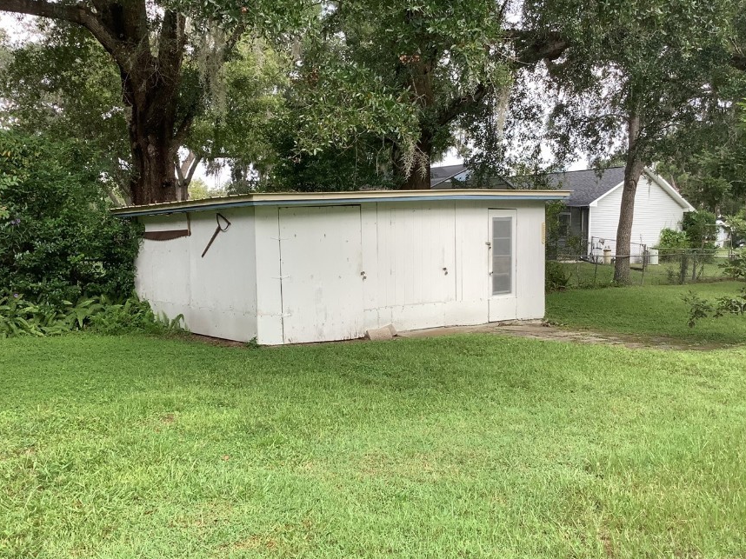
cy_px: 305
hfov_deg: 50.1
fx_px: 797
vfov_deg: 38.6
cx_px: 368
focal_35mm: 37
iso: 25
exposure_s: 1/330
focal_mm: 3.3
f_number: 2.4
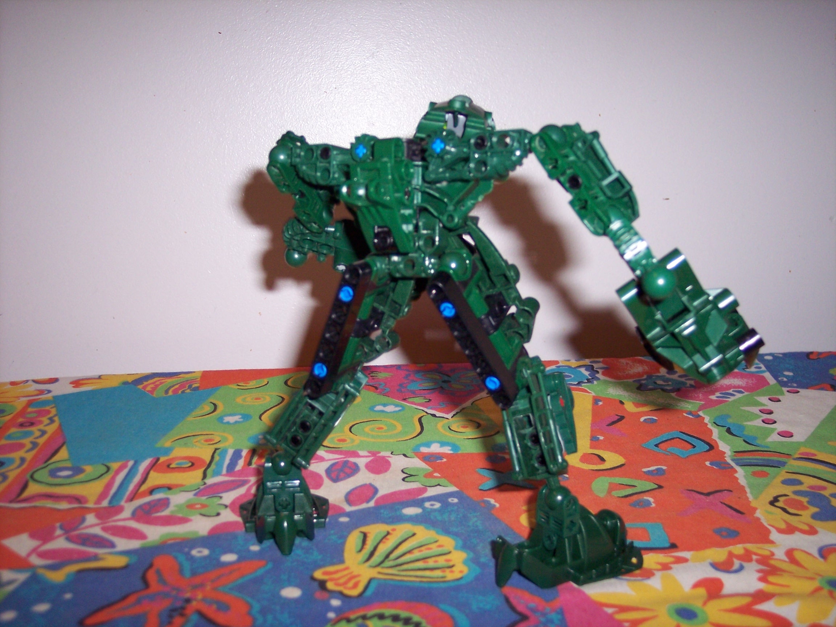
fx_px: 942
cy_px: 314
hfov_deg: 47.9
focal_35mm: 39
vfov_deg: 36.8
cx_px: 418
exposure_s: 1/60
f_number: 2.8
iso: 140
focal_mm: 8
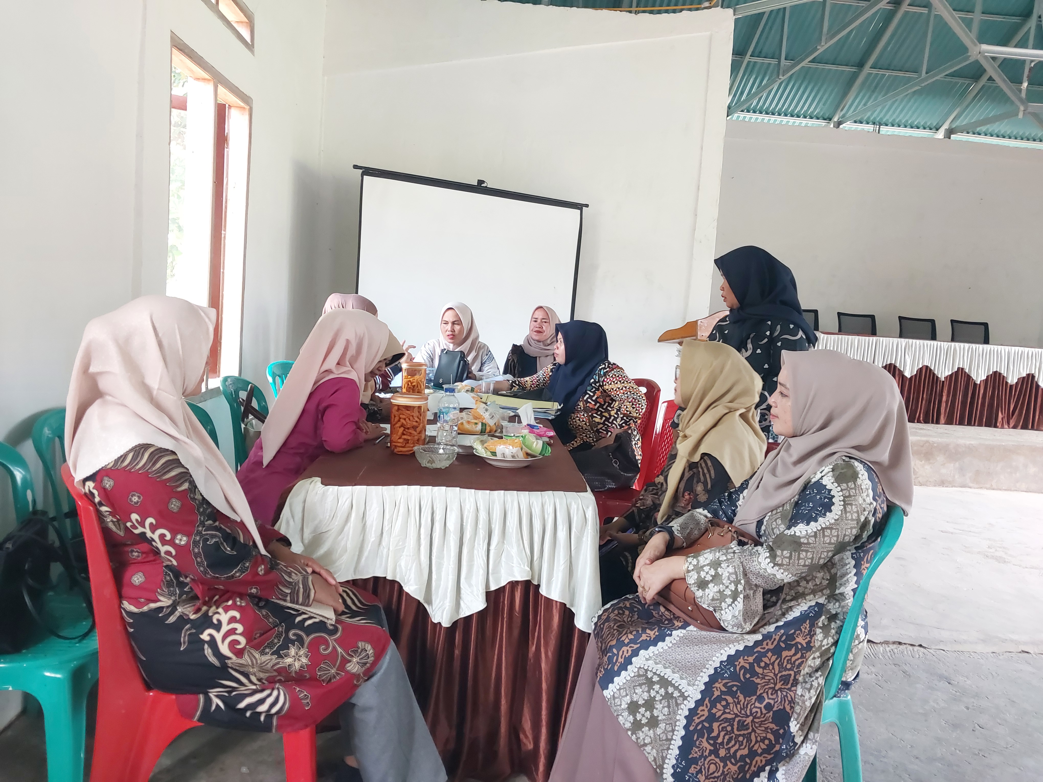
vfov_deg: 46.8
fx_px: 904
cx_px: 522
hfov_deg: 60.0
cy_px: 391
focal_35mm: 30
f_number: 1.8
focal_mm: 4.6
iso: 160
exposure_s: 1/60
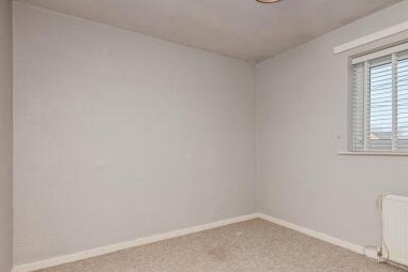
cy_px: 161
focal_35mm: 20
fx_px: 227
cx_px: 218
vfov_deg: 61.5
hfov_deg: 83.9
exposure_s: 1/320
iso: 320
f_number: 8
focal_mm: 16
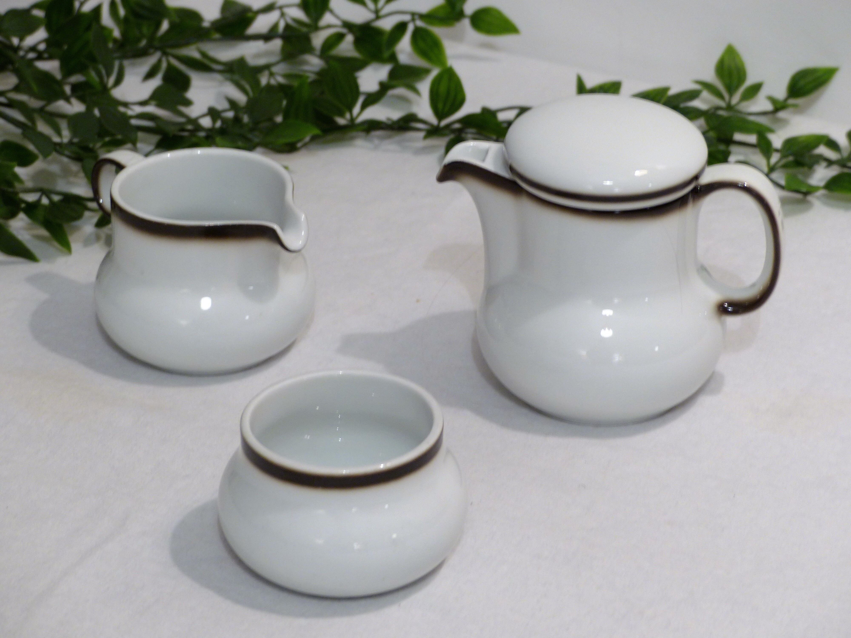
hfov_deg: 18.0
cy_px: 319
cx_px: 426
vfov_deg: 13.6
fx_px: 2680
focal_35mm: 109
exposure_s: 1/8
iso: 125
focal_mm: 19.6
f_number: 2.8
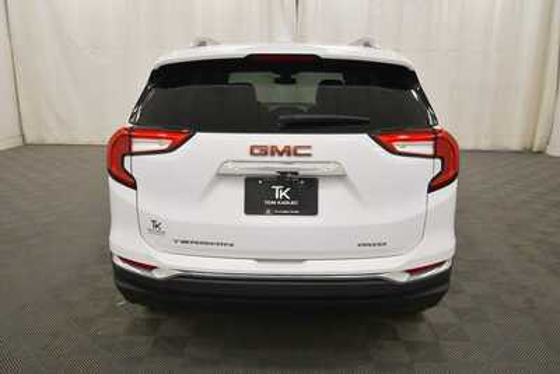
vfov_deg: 43.6
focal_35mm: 30
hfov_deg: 61.9
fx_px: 467
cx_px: 280
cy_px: 187
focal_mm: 20
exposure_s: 1/250
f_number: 5.6
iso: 800
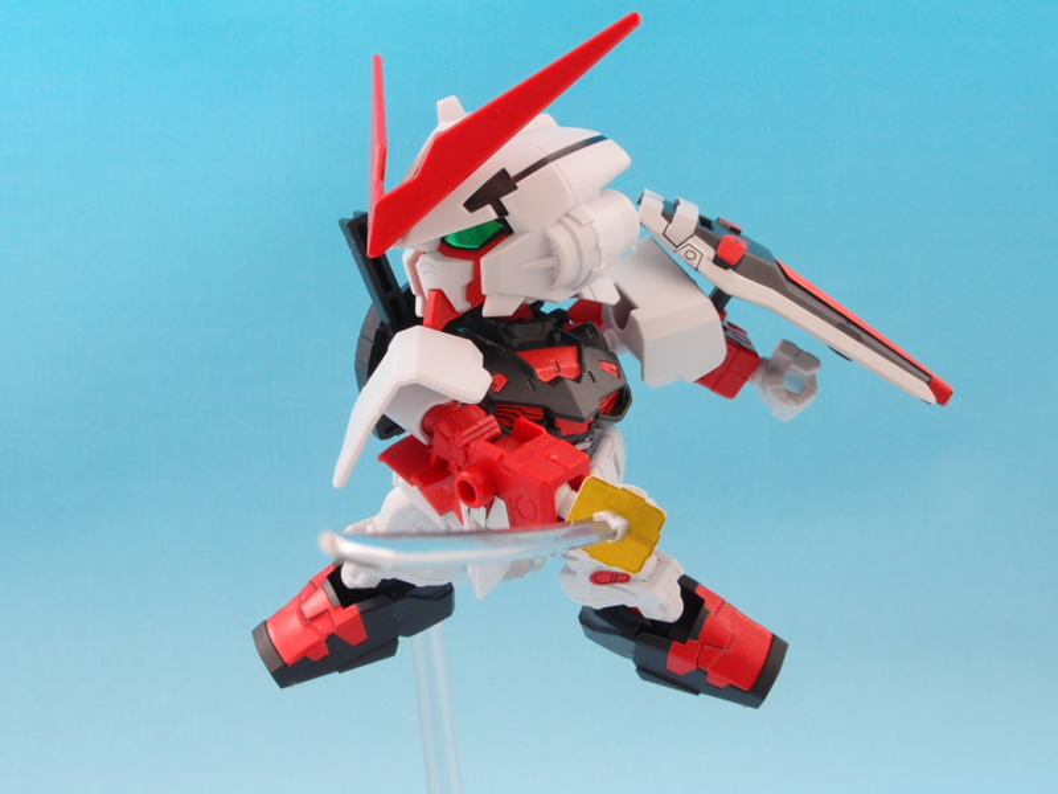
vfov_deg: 31.5
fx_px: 1406
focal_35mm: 46
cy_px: 397
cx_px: 529
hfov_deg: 41.2
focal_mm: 9.87
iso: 100
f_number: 8
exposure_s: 1/1.3
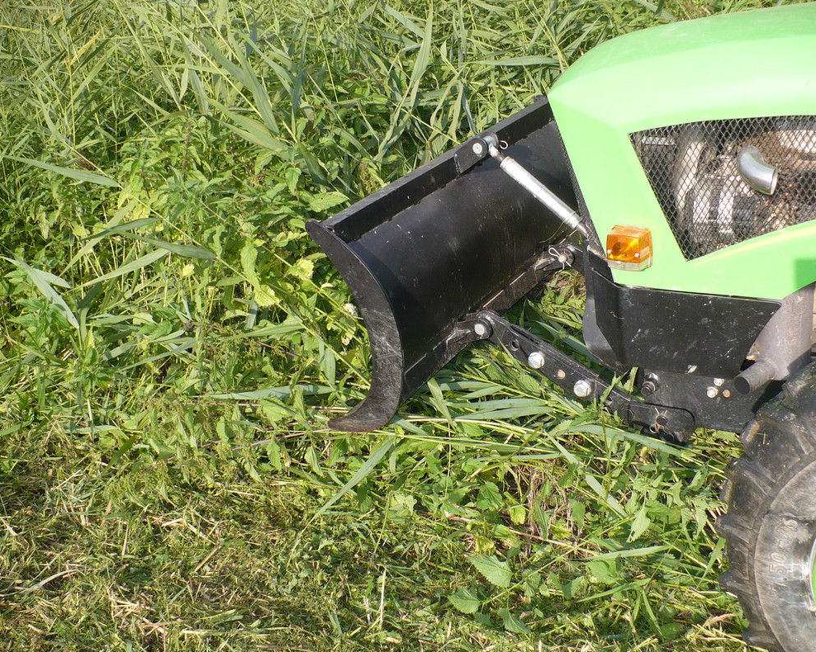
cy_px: 329
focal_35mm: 39
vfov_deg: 38.2
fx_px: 942
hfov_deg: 46.8
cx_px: 426
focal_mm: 6.1
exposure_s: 1/500
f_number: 2.8
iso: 100
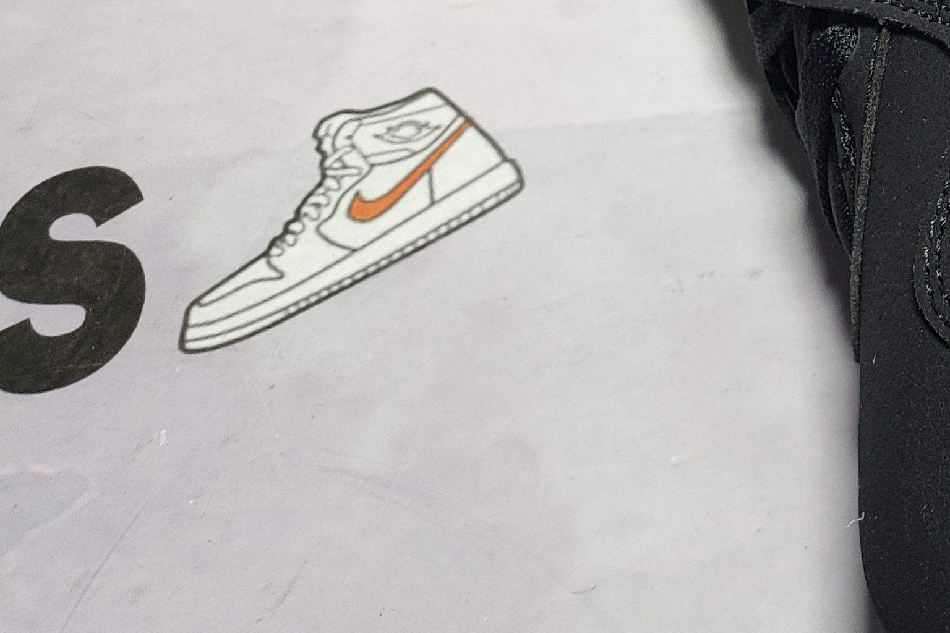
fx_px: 1873
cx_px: 1238
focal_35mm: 71
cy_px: -55
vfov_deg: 18.5
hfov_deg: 24.7
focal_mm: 4.3
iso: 50
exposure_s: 1/103
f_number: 2.4
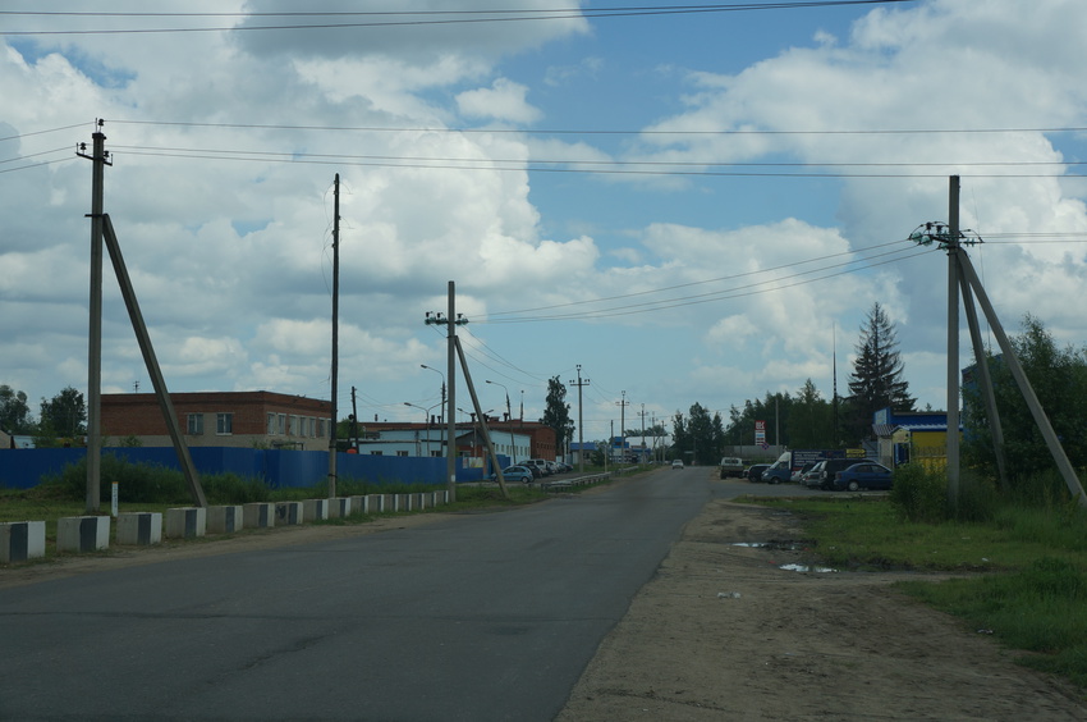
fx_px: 1492
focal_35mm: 50
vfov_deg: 27.2
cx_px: 544
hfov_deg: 40.0
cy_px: 361
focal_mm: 33
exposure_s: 1/250
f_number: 9
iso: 100
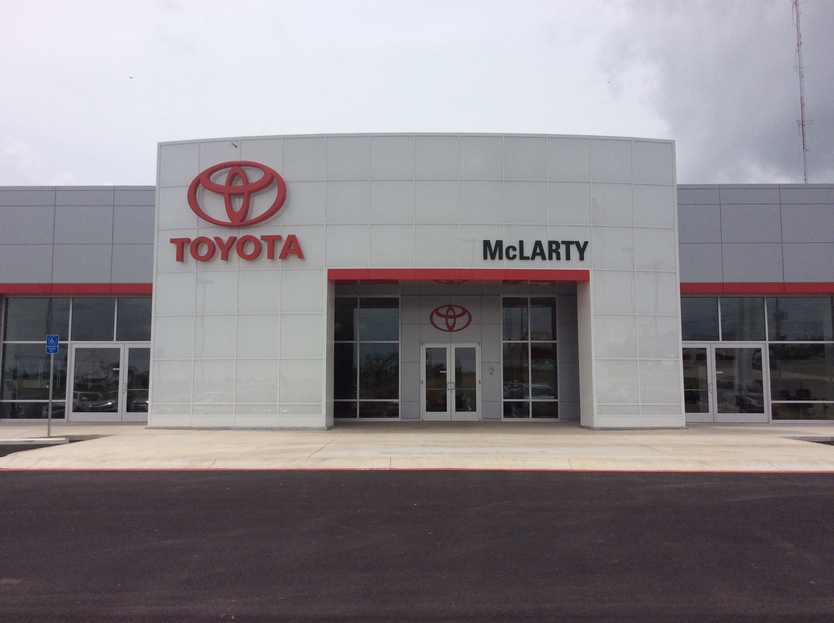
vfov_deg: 44.1
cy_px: 312
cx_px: 417
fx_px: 770
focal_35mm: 32
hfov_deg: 56.9
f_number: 2.4
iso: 32
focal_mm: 3.3
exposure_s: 1/2604
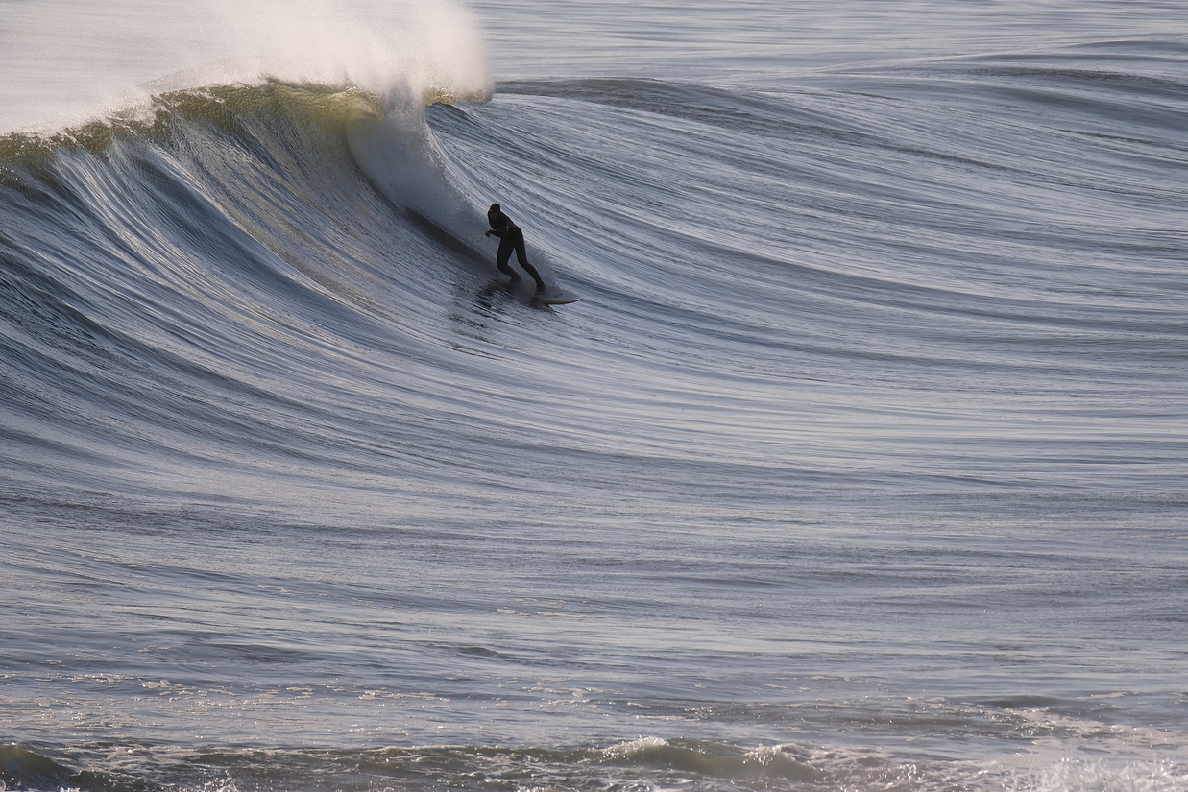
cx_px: 563
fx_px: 25609
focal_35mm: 776
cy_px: 281
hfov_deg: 2.7
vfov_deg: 1.8
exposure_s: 1/2000
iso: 200
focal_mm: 400
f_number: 6.3
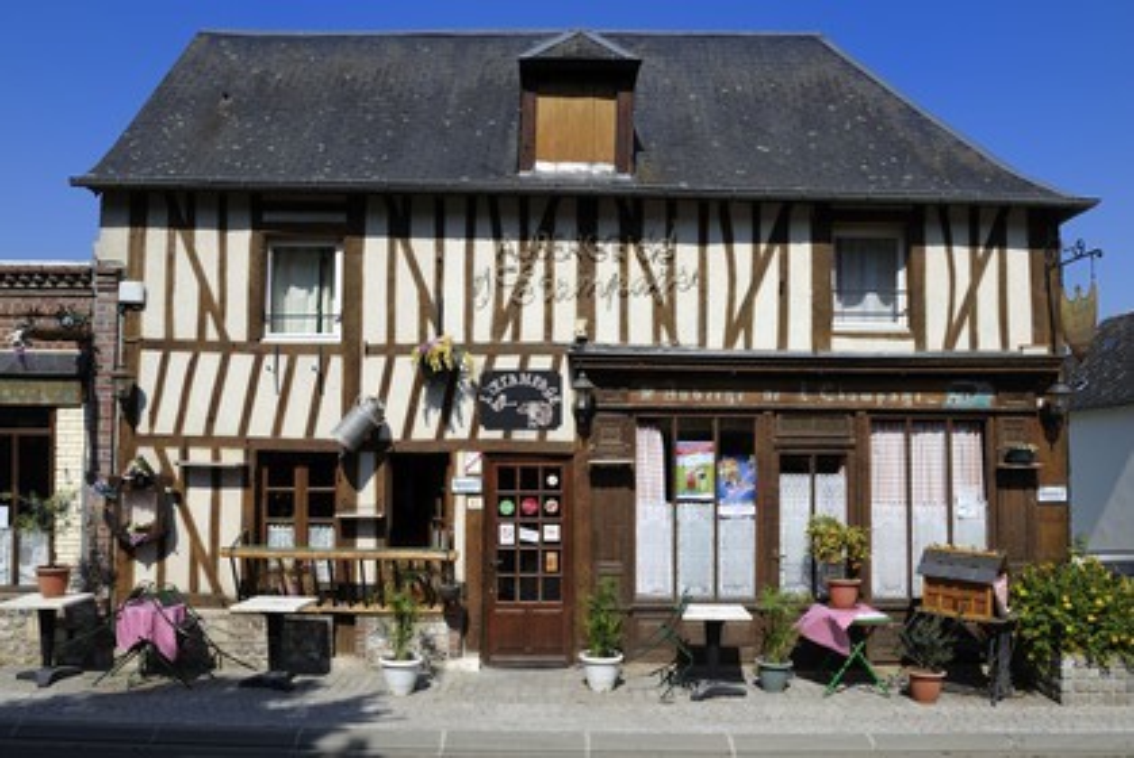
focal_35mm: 26
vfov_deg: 49.6
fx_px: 820
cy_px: 379
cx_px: 567
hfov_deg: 69.4
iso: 200
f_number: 13
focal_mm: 26
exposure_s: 1/200
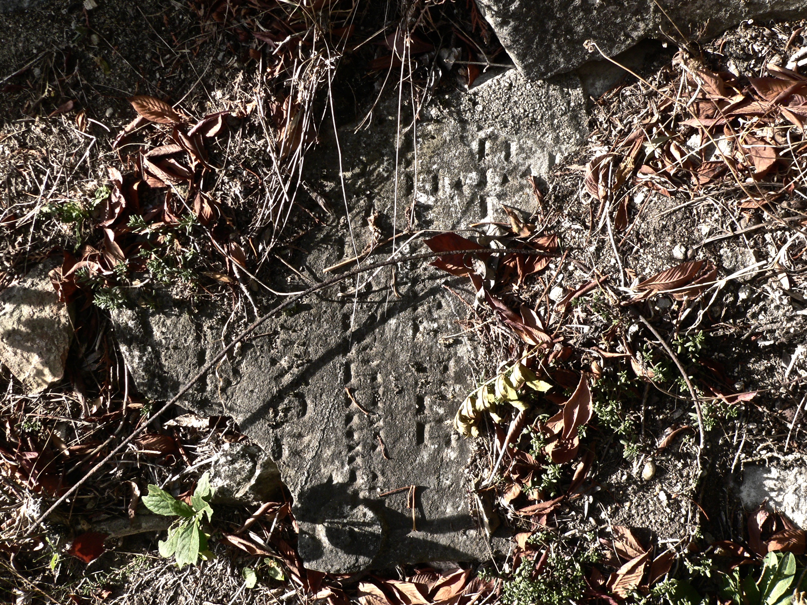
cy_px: 302
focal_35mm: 49
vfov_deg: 29.7
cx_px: 404
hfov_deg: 38.9
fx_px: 1142
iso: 100
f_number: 4.6
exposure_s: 1/320
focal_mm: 8.1
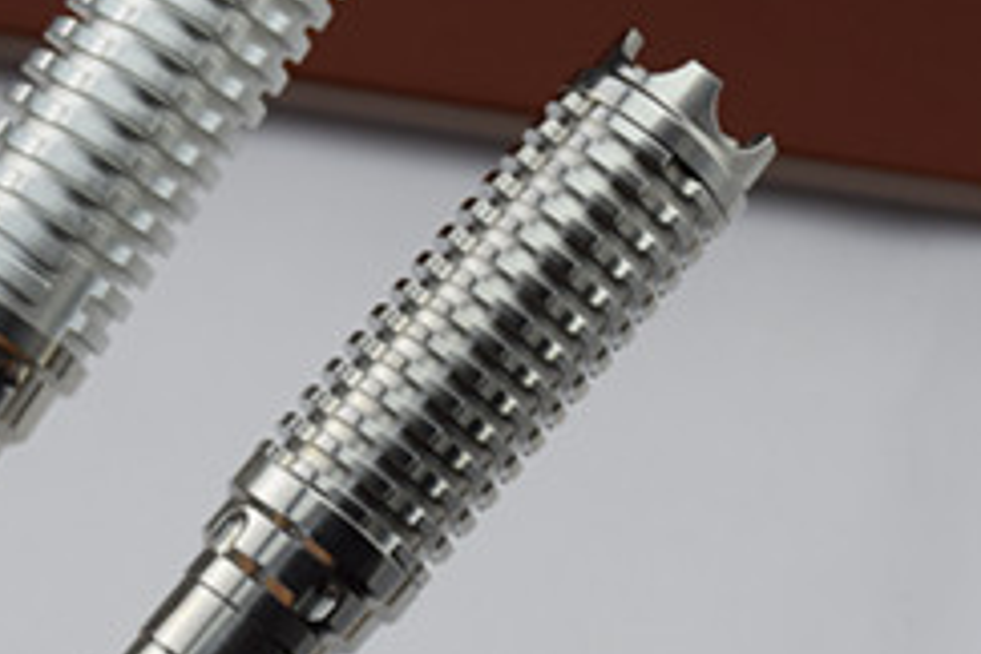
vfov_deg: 7.9
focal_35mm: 173
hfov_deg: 11.8
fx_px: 4714
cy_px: 493
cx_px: 97
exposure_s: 1/80
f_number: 7.1
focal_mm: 40
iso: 200
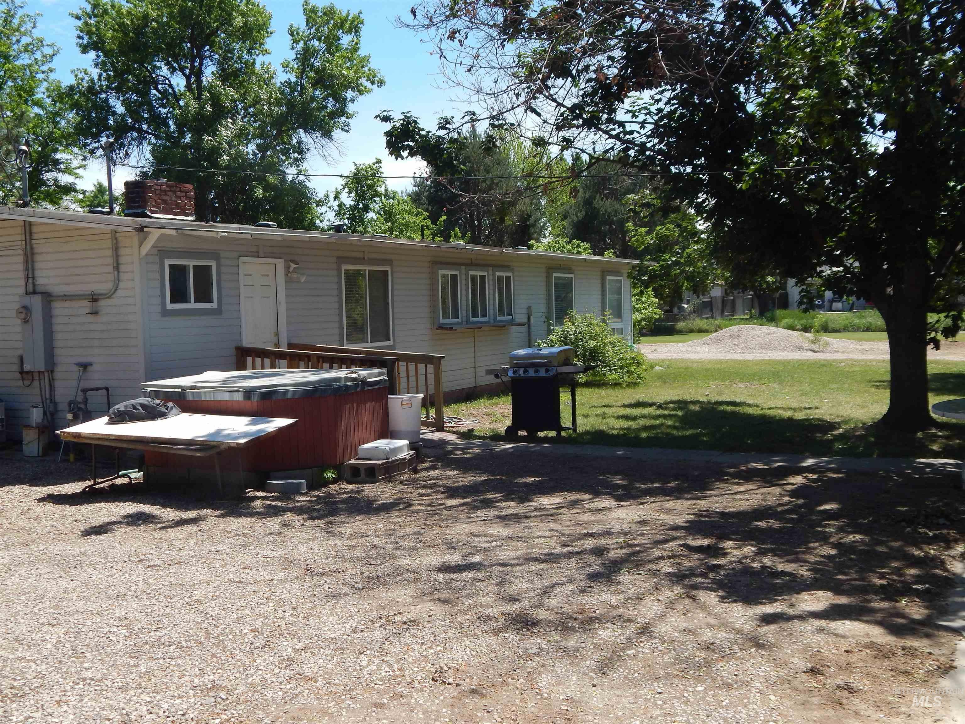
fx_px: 1059
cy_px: 362
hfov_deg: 49.0
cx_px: 482
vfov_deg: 37.7
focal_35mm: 38
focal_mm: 6.8
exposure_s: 1/800
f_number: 3.4
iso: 125
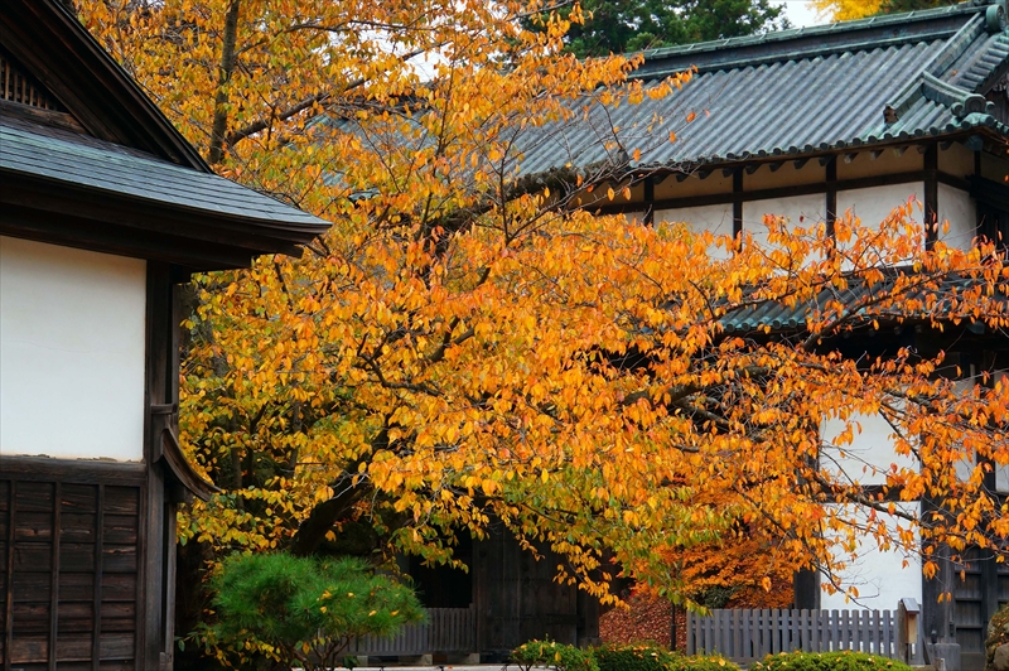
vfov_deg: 15.5
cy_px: 336
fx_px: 2470
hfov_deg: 23.1
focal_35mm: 88
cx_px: 504
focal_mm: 58.8
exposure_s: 1/160
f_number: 5.6
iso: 400
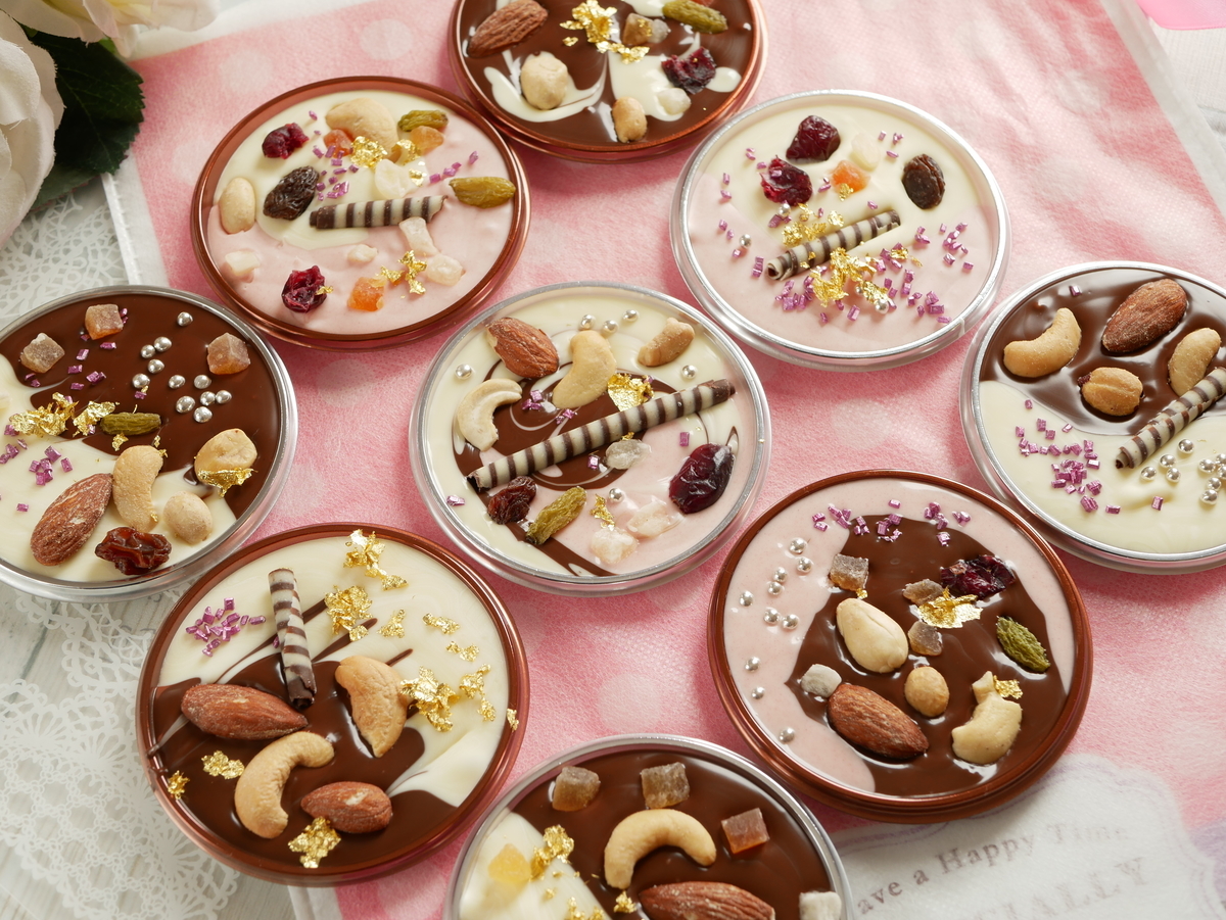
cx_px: 613
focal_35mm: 50
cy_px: 460
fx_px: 1772
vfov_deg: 29.1
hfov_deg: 38.2
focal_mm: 25
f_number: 5.6
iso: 200
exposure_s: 1/25
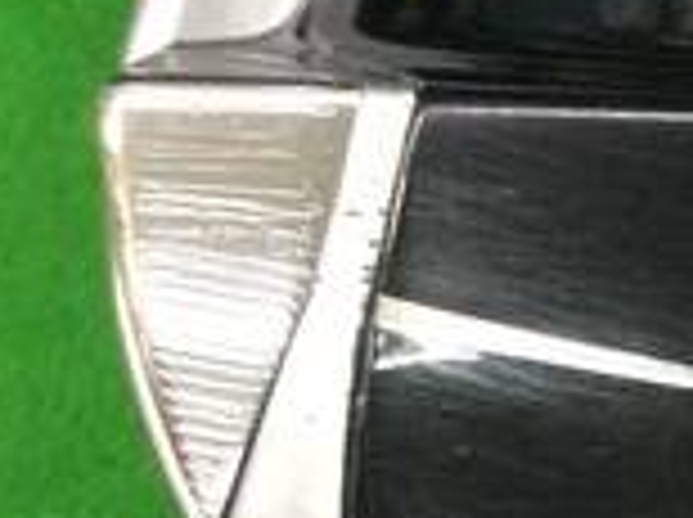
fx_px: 2579
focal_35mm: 129
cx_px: 1341
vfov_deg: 11.5
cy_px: 225
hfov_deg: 13.4
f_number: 2.4
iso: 125
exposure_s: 1/30
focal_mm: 3.3
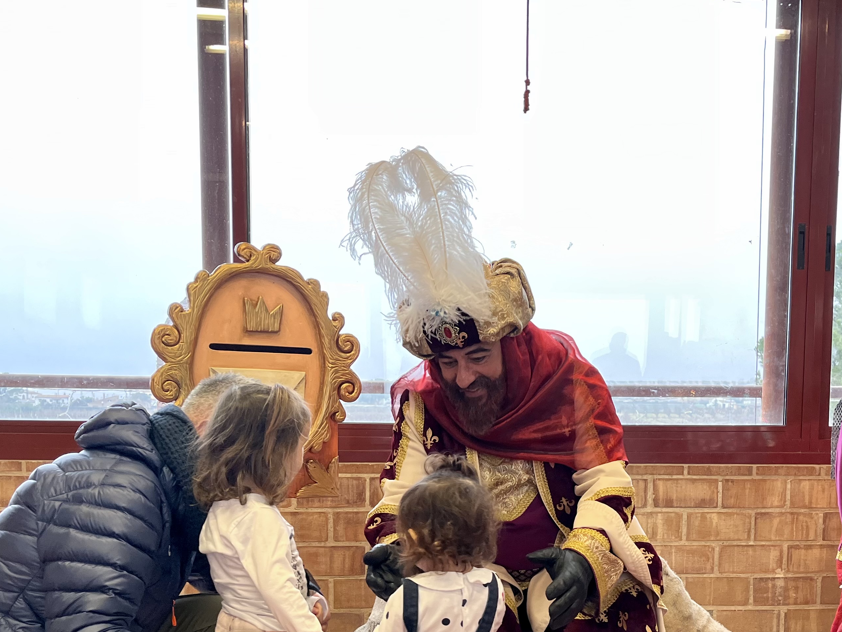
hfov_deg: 45.5
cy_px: 496
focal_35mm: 41
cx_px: 503
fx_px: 997
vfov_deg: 34.2
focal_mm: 5.1
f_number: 1.6
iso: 100
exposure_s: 1/100
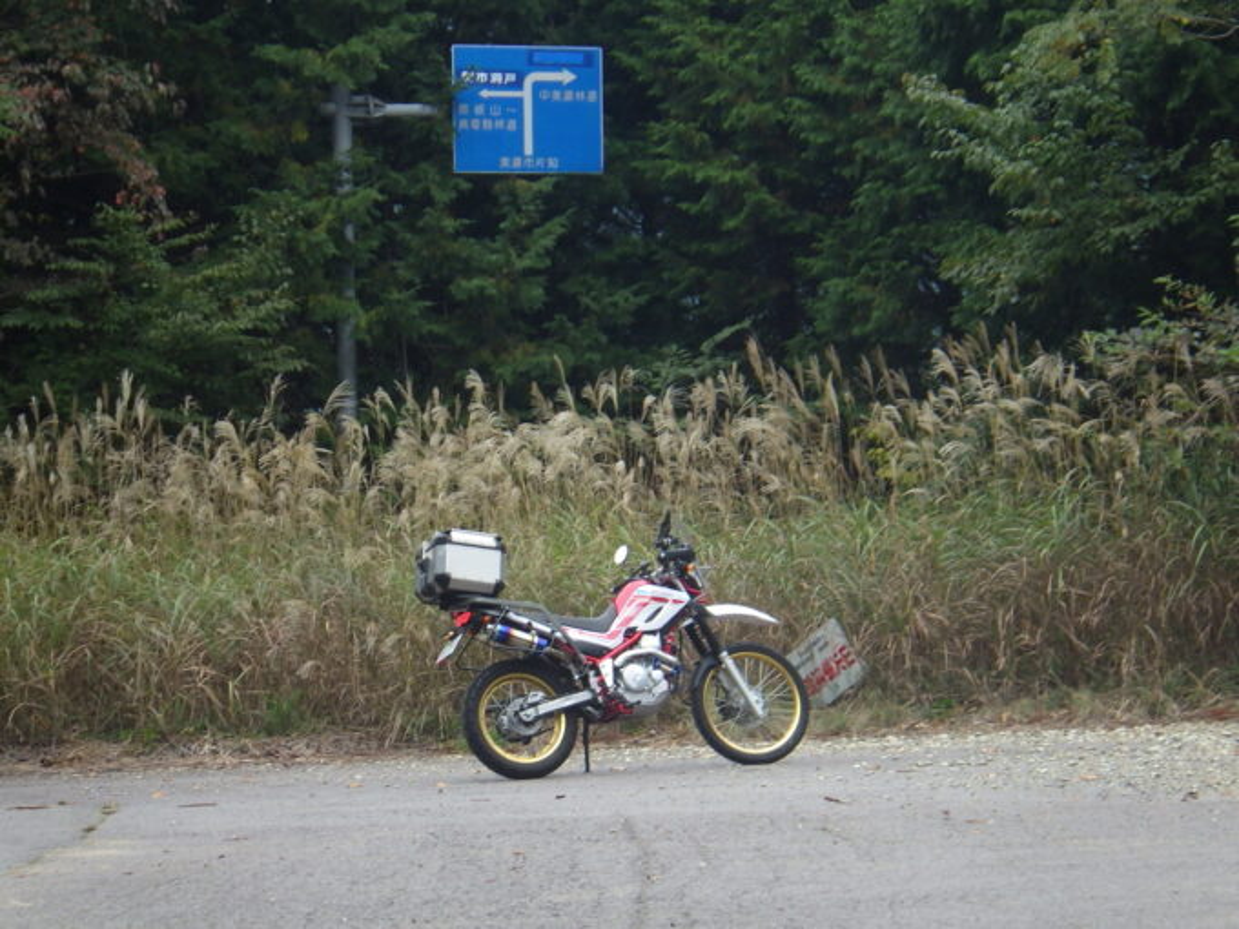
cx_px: 620
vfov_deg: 10.6
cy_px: 464
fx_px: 5011
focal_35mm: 140
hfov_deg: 14.1
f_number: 5.5
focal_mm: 25
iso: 160
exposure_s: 1/125
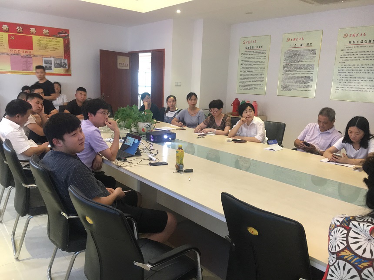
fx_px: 313
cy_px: 140
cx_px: 187
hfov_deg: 61.7
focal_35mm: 29
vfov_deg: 48.2
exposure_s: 1/33
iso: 200
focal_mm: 4.15
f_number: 2.2
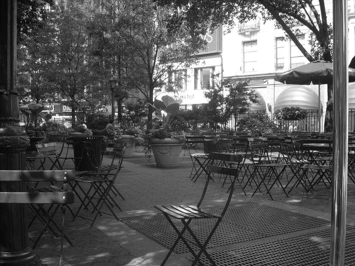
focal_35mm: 37
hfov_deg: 50.1
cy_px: 133
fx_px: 379
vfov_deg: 38.7
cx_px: 178
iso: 64
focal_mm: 6.2
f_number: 2.8
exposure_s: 1/162
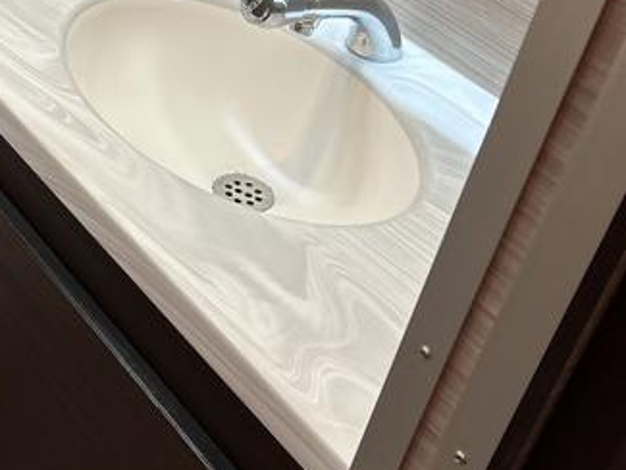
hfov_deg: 27.0
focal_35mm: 64
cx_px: -114
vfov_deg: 22.3
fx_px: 1158
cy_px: 27
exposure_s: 1/121
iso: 100
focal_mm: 5.7
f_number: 1.5
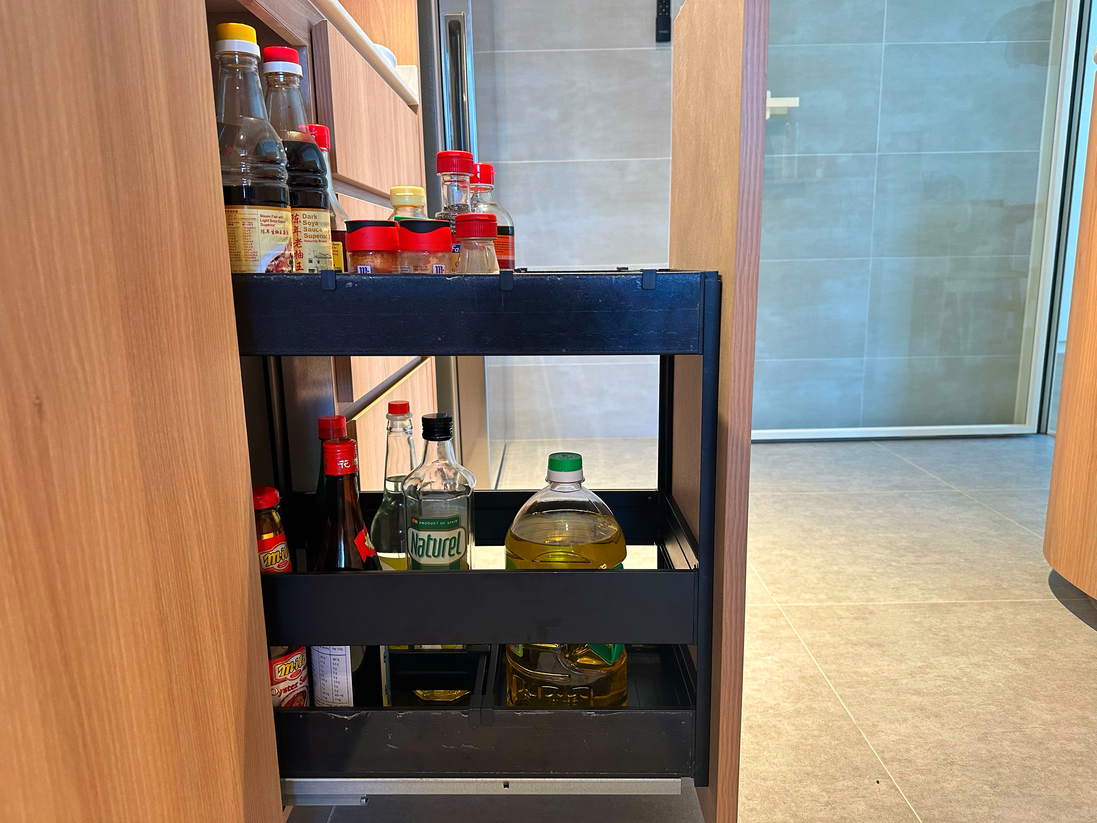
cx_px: 548
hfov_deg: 71.6
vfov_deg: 56.8
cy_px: 412
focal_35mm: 24
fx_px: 761
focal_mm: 6.86
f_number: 1.78
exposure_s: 1/60
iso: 250
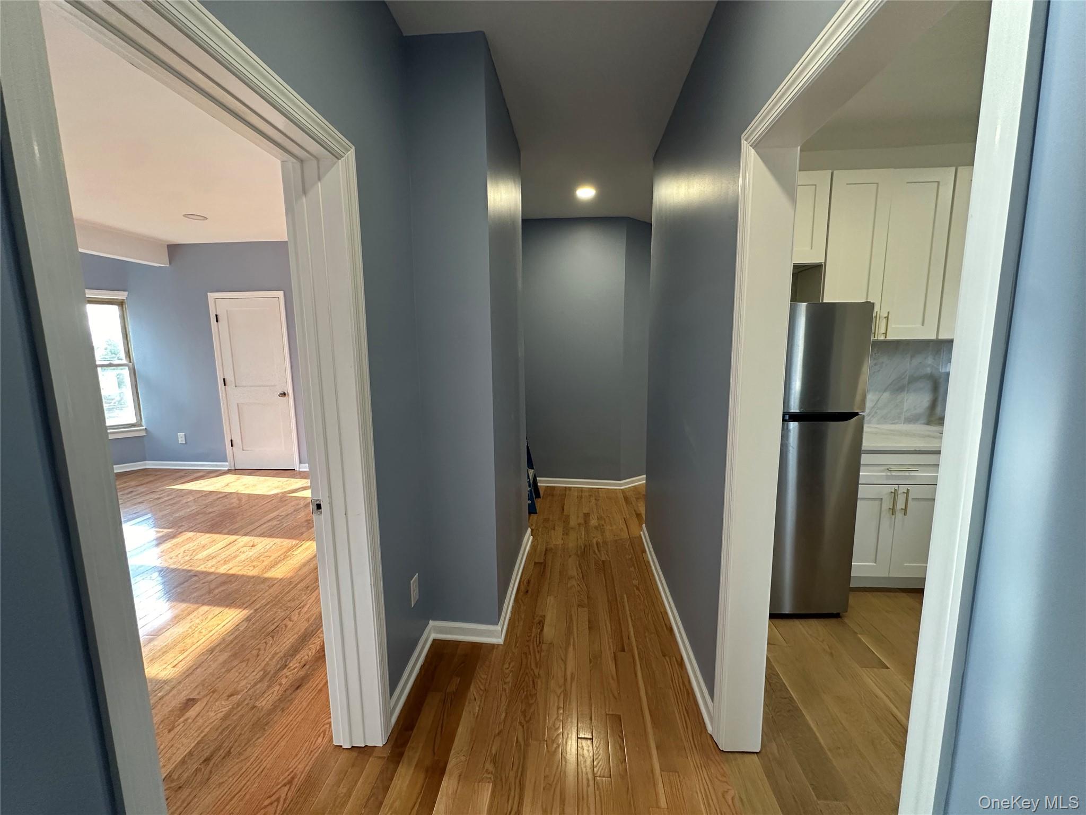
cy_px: 408
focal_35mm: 14
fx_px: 439
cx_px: 543
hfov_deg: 102.1
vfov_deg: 85.7
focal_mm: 2.22
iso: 250
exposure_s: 1/120
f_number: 2.2
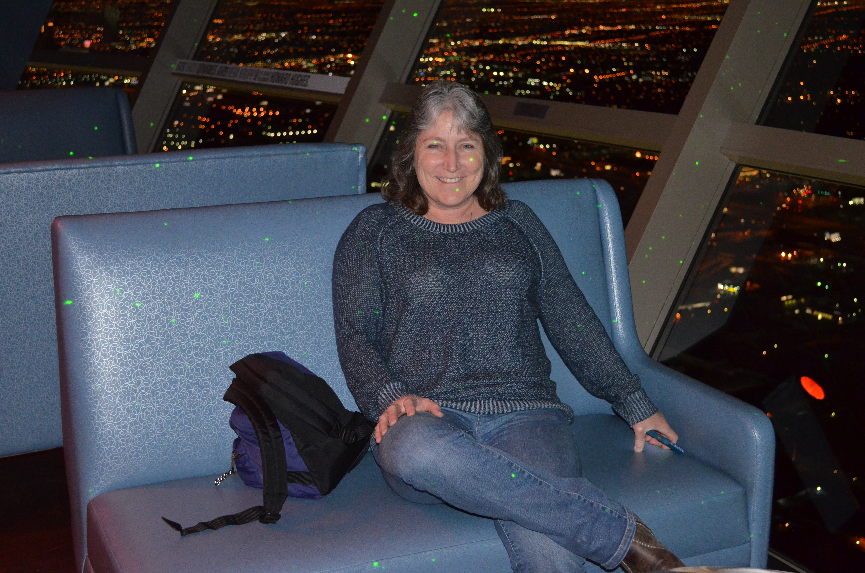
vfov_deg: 25.6
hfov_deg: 37.9
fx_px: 1259
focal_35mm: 52
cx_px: 432
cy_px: 286
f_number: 5
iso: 3200
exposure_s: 1/60
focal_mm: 35
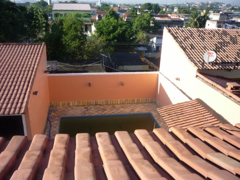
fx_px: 222
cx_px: 120
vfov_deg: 44.1
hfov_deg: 56.8
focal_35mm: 32
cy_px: 90
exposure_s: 1/250
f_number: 4
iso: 100
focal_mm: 5.2
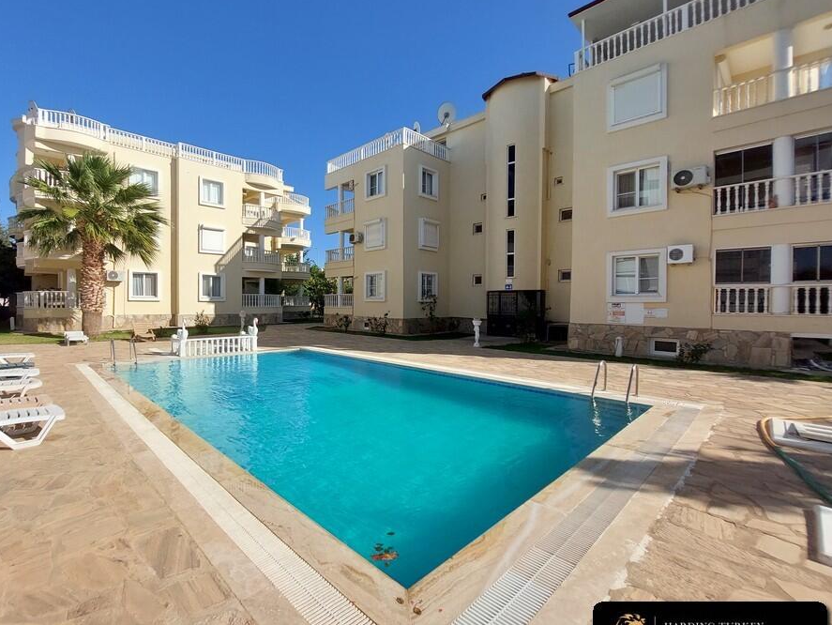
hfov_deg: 97.4
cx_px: 355
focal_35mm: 15
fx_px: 361
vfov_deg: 81.8
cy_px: 311
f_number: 2.2
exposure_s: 1/2266
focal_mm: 1.74
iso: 50
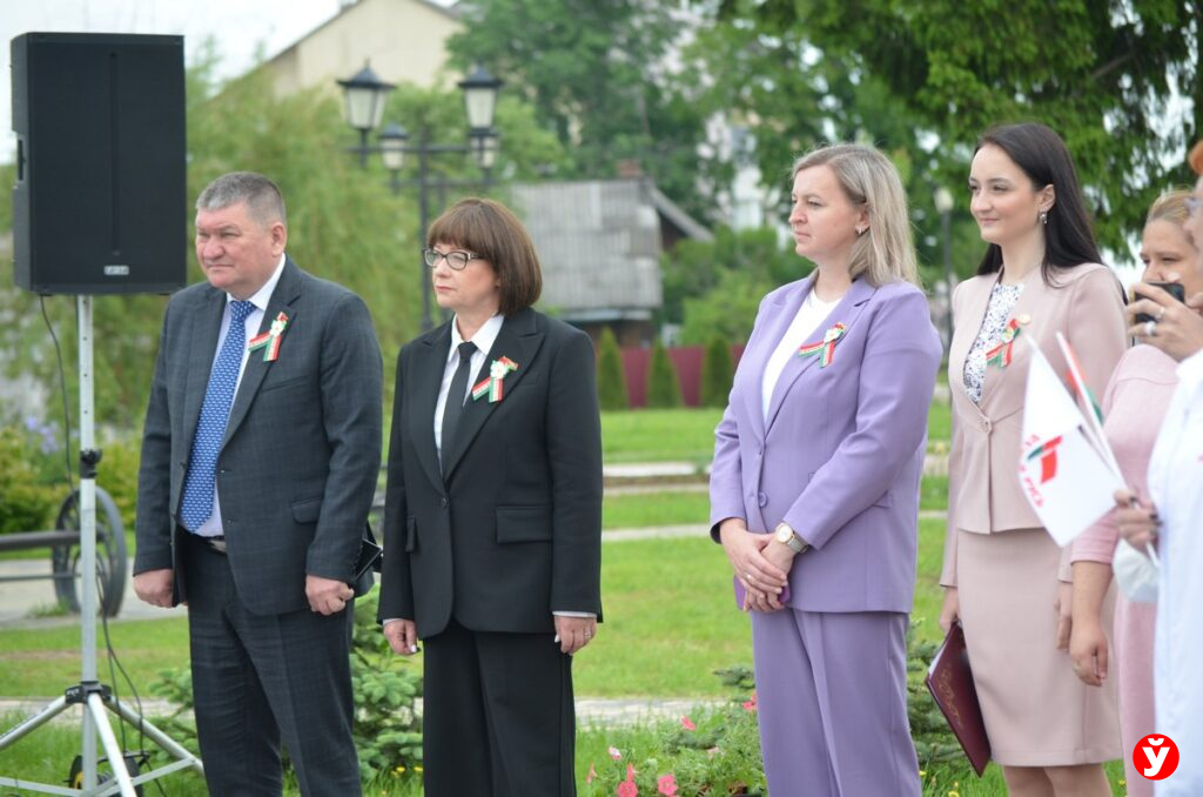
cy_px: 398
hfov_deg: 13.7
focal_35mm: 150
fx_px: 5002
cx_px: 602
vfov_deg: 9.1
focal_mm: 100
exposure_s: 1/500
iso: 400
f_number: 5.6
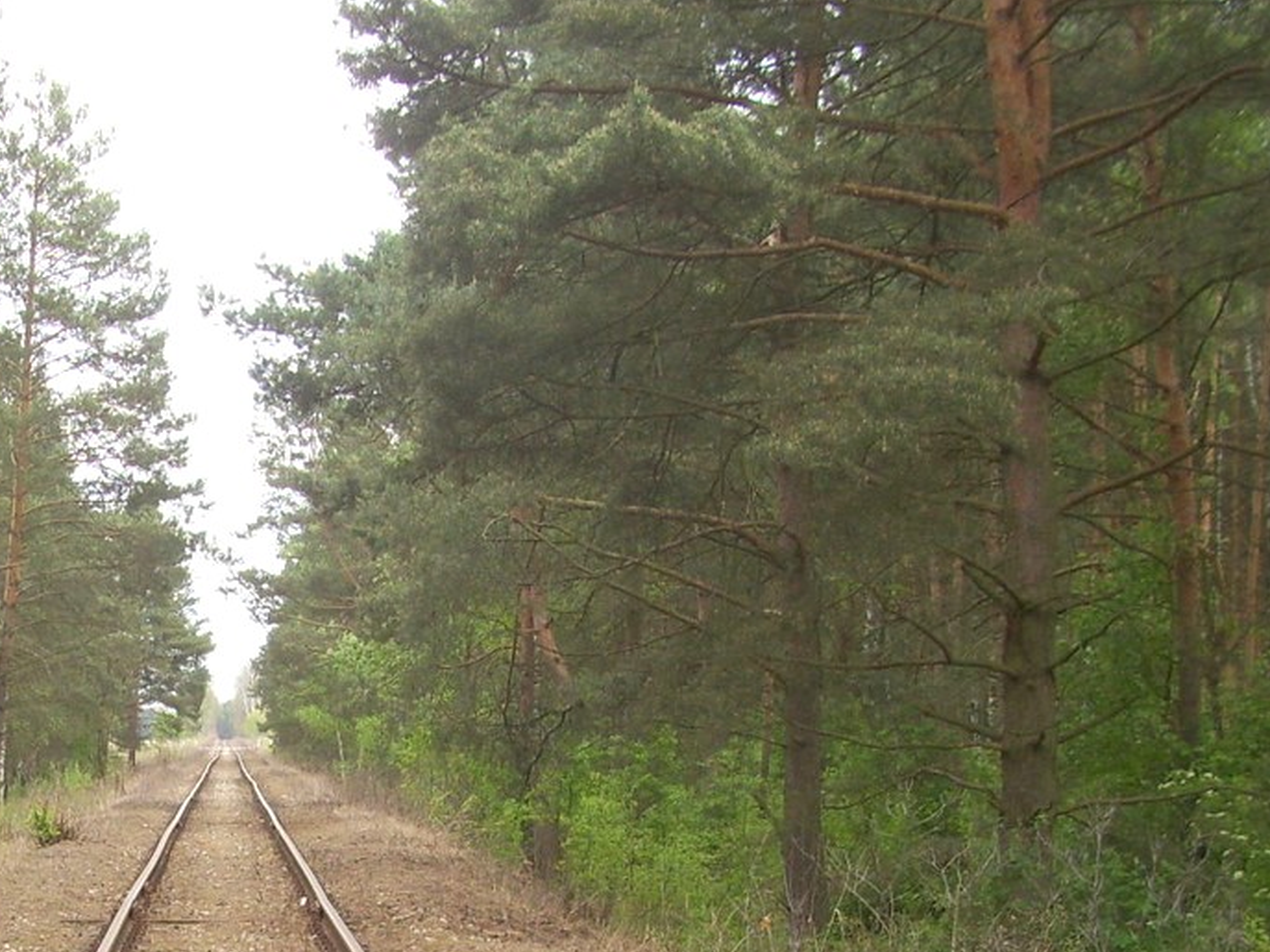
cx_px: 368
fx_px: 2751
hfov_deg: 25.8
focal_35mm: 75
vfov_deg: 19.0
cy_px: 983
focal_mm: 5.7
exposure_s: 1/160
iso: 80
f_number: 2.9
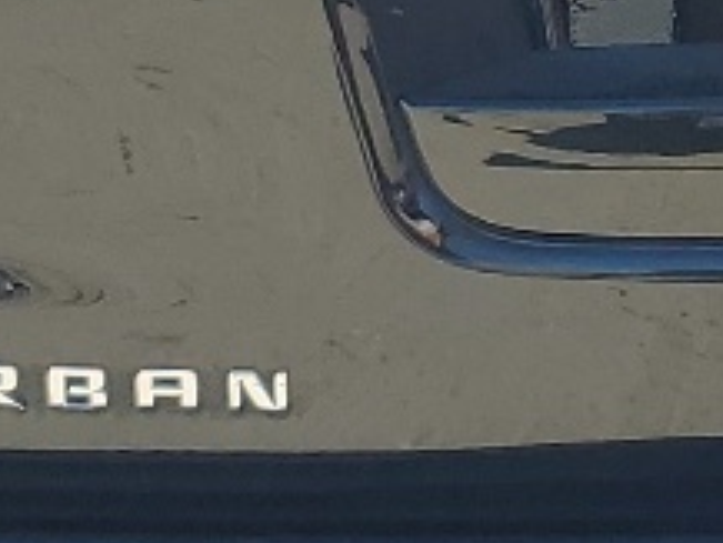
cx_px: 1109
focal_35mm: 192
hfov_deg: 10.0
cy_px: -326
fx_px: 4012
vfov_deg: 7.6
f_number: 1.5
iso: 50
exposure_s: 1/1250
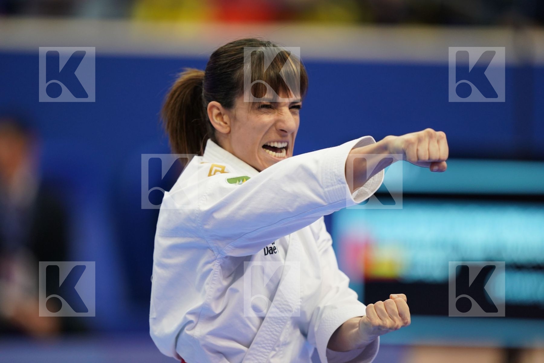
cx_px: 272
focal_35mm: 400
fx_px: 6044
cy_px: 182
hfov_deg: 5.2
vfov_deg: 3.4
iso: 1600
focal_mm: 400
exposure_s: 1/500
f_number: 2.8
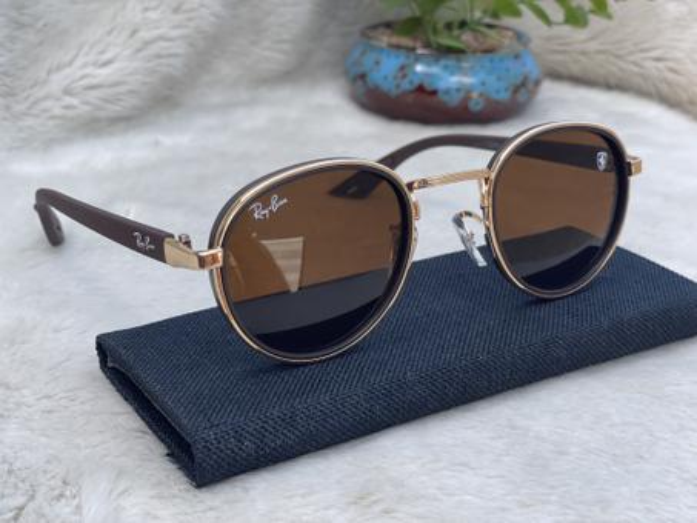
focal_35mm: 52
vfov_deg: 28.0
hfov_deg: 36.8
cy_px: 262
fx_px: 1047
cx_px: 348
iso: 32
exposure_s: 1/235
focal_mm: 6
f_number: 2
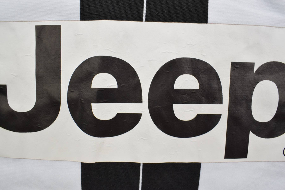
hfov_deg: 67.4
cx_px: 142
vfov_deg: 47.9
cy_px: 95
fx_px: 214
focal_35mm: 27
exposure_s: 1/60
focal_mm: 18
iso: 400
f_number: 10
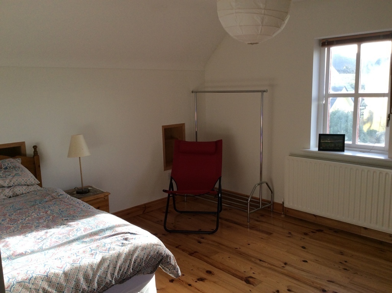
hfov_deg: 56.9
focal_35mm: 32
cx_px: 196
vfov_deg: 44.1
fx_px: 362
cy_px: 146
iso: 50
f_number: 2.4
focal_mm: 3.3
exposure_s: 1/120
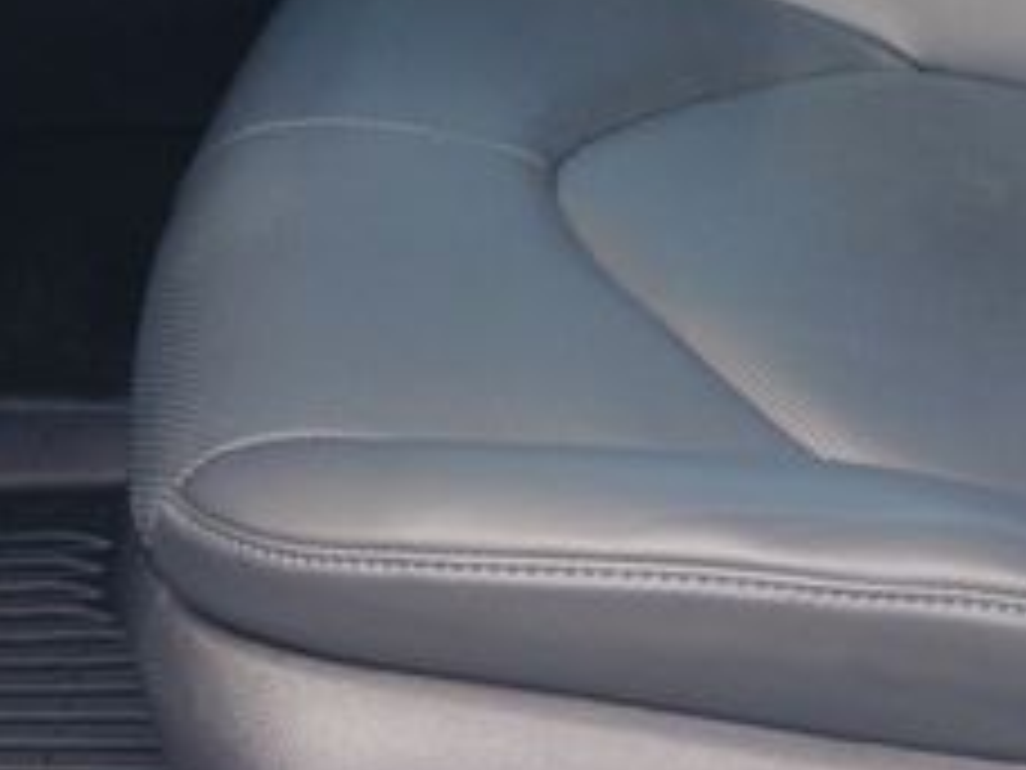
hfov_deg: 16.3
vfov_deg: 11.5
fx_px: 3586
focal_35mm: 121
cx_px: 666
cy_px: -540
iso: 32
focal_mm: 4
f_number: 1.8
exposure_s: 1/50
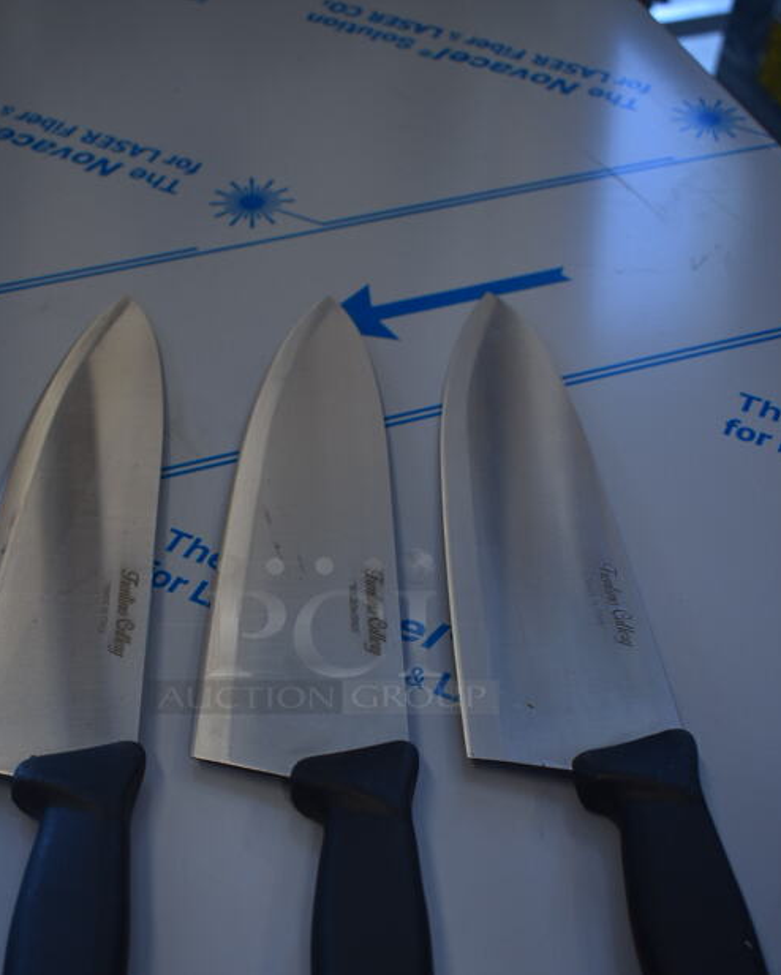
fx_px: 1444
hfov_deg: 30.2
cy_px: 631
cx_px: 324
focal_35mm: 50
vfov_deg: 37.0
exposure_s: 1/40
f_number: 3.8
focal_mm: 24
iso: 200
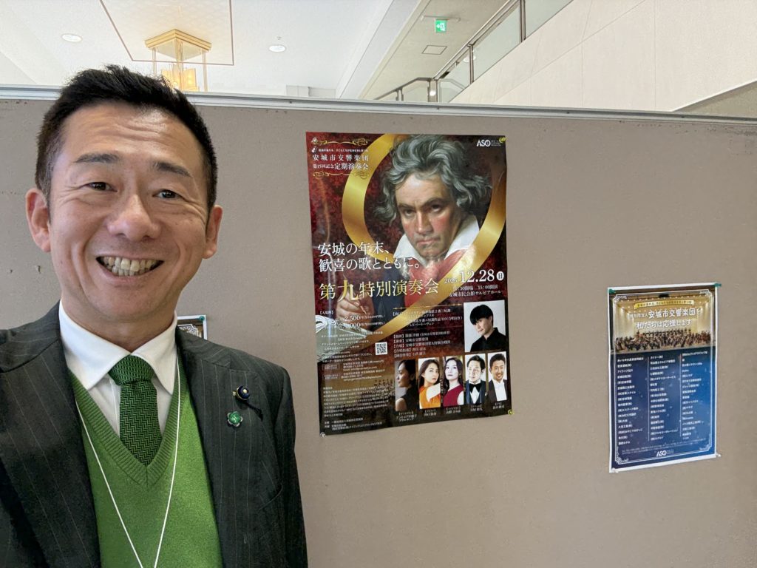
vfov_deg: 58.9
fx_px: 503
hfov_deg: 73.9
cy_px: 284
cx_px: 378
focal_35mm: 23
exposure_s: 1/60
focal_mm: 2.69
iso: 125
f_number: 1.9
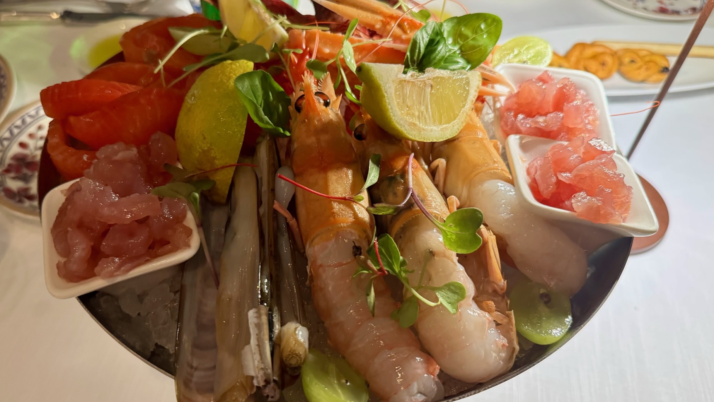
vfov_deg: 40.2
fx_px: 549
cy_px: 208
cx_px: 330
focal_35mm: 29
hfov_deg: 66.0
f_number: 1.78
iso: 640
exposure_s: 1/50
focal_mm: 6.76
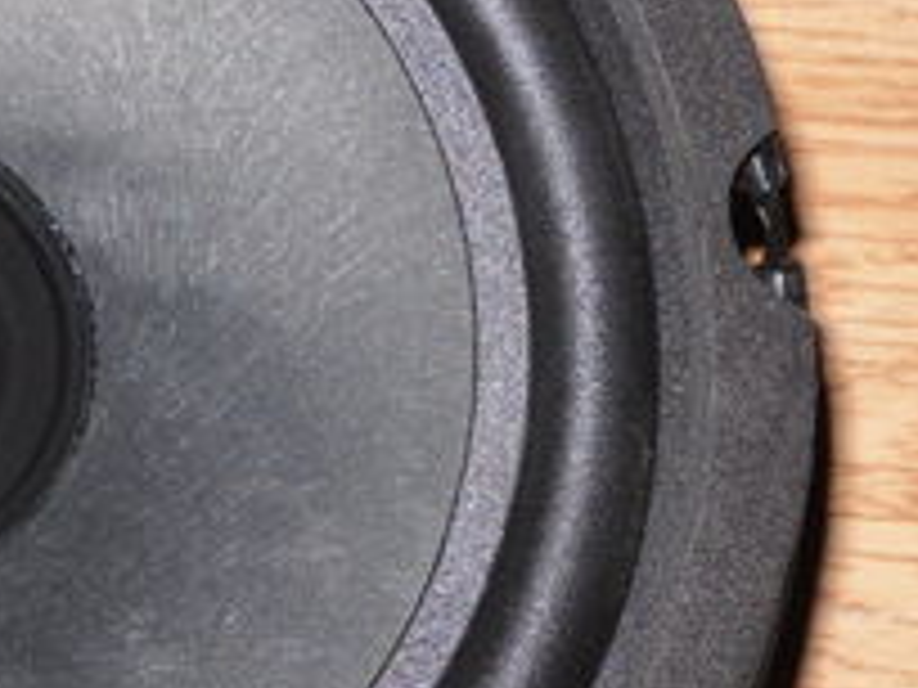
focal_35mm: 110
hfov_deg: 17.2
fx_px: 2917
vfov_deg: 13.5
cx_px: -144
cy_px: 346
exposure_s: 1/45
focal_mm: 6.3
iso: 80
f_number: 8.2
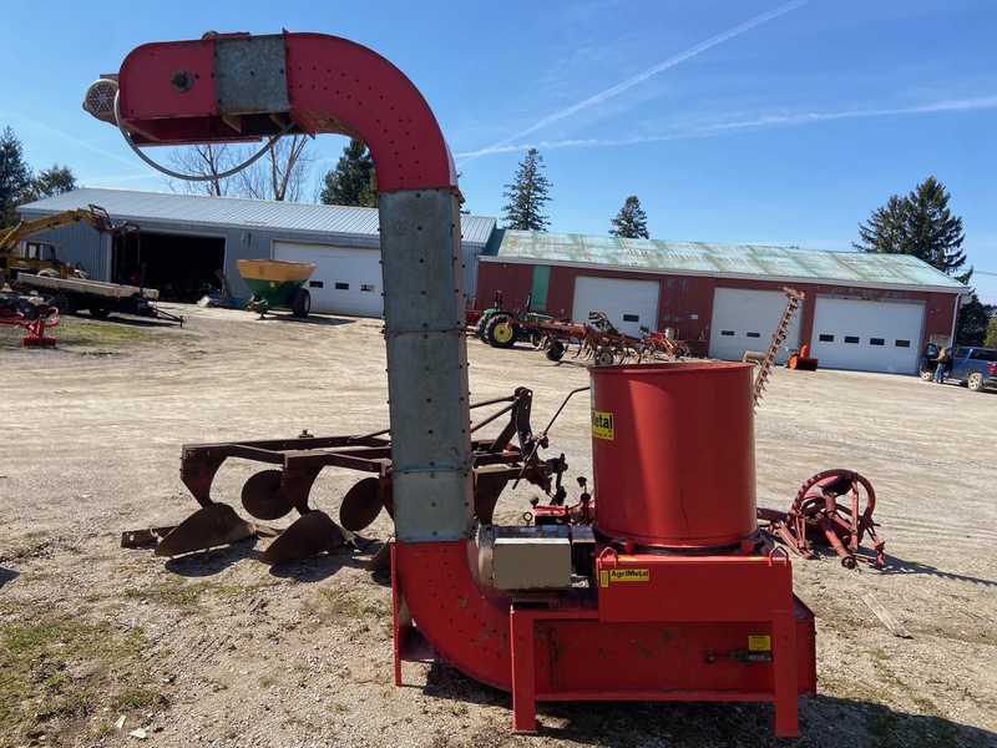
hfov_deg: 67.3
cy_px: 374
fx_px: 749
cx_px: 498
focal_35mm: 26
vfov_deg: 53.1
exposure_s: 1/2513
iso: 32
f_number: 1.8
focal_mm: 4.25
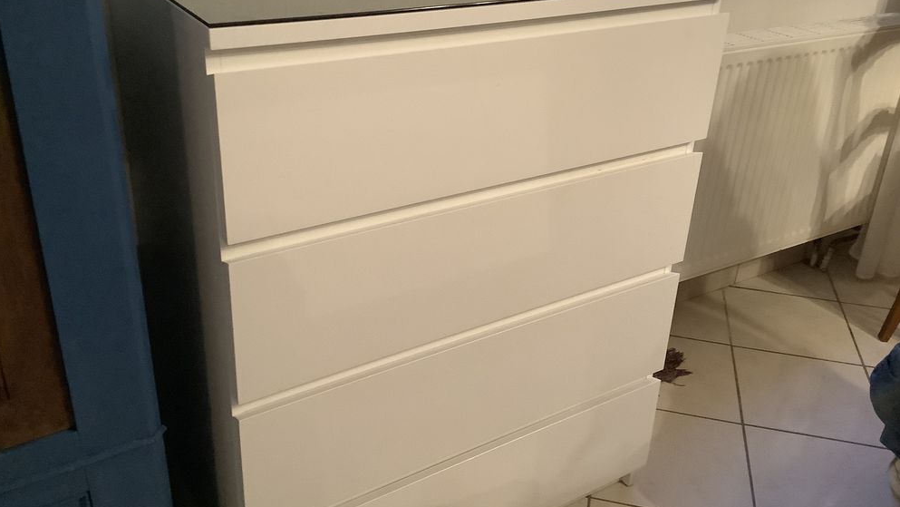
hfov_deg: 58.0
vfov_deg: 34.5
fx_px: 812
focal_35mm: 34
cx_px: 449
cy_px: 200
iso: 400
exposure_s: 1/33
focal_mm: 3.3
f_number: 2.4
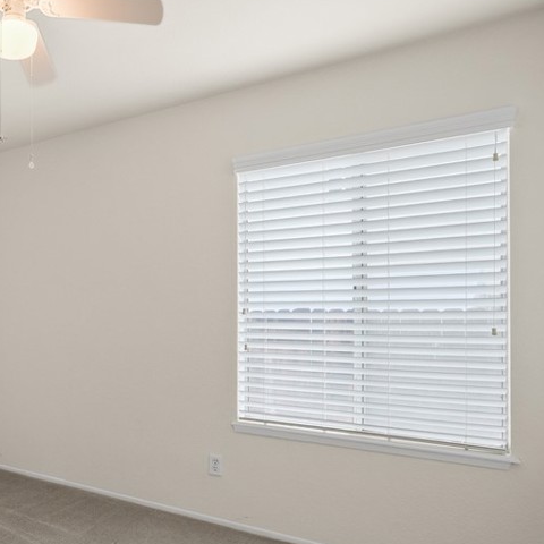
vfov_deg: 55.5
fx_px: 516
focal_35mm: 29
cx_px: 29
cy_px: 304
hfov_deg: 48.2
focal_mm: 16
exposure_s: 1/15
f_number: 7.1
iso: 500
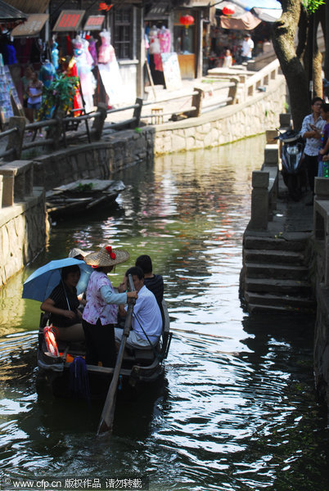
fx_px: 1639
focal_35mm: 120
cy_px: 246
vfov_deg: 17.0
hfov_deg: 11.5
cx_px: 164
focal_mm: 80
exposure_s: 1/400
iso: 100
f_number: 2.8
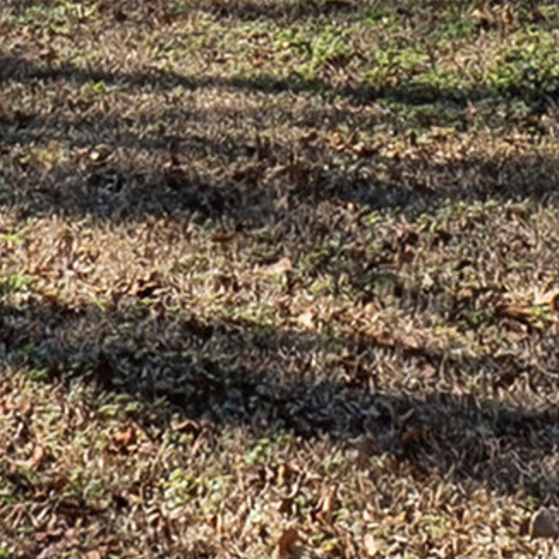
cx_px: 175
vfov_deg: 12.7
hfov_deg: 14.5
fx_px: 2192
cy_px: -574
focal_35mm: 120
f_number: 11
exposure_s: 1/400
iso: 100
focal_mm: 10
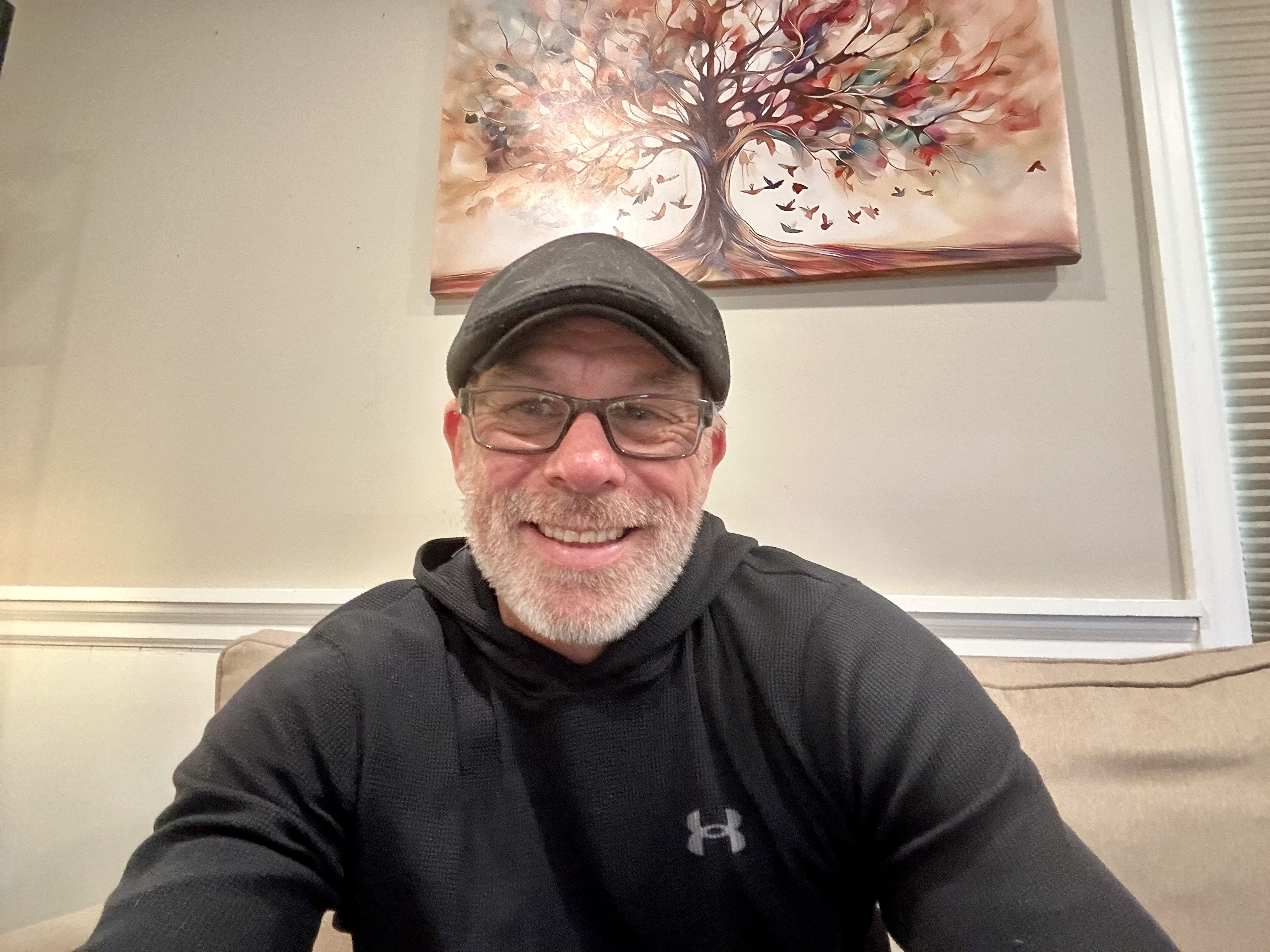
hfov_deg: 73.9
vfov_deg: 58.9
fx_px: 844
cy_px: 476
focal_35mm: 23
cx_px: 635
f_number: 1.9
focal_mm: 2.69
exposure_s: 1/15
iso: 640
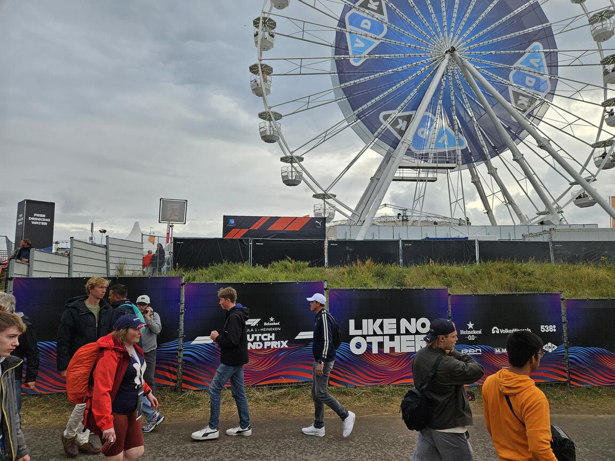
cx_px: 308
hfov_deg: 73.9
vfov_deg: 58.9
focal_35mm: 23
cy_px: 230
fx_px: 409
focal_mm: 5.4
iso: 25
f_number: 1.8
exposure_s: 1/560
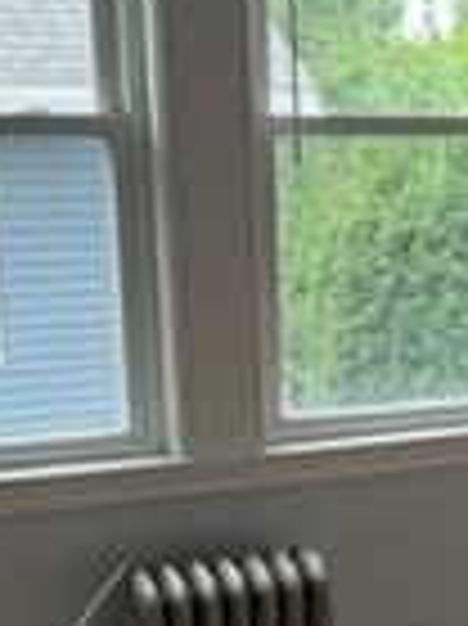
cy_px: 581
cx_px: 428
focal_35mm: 90
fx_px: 1625
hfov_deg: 16.2
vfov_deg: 21.2
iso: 40
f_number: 1.5
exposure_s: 1/270
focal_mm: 5.7
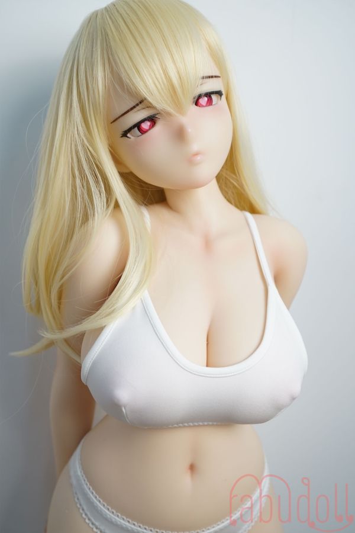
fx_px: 518
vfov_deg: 54.4
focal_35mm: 35
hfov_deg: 37.9
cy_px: 266
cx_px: 178
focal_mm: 35
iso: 500
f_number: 4.5
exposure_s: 1/100
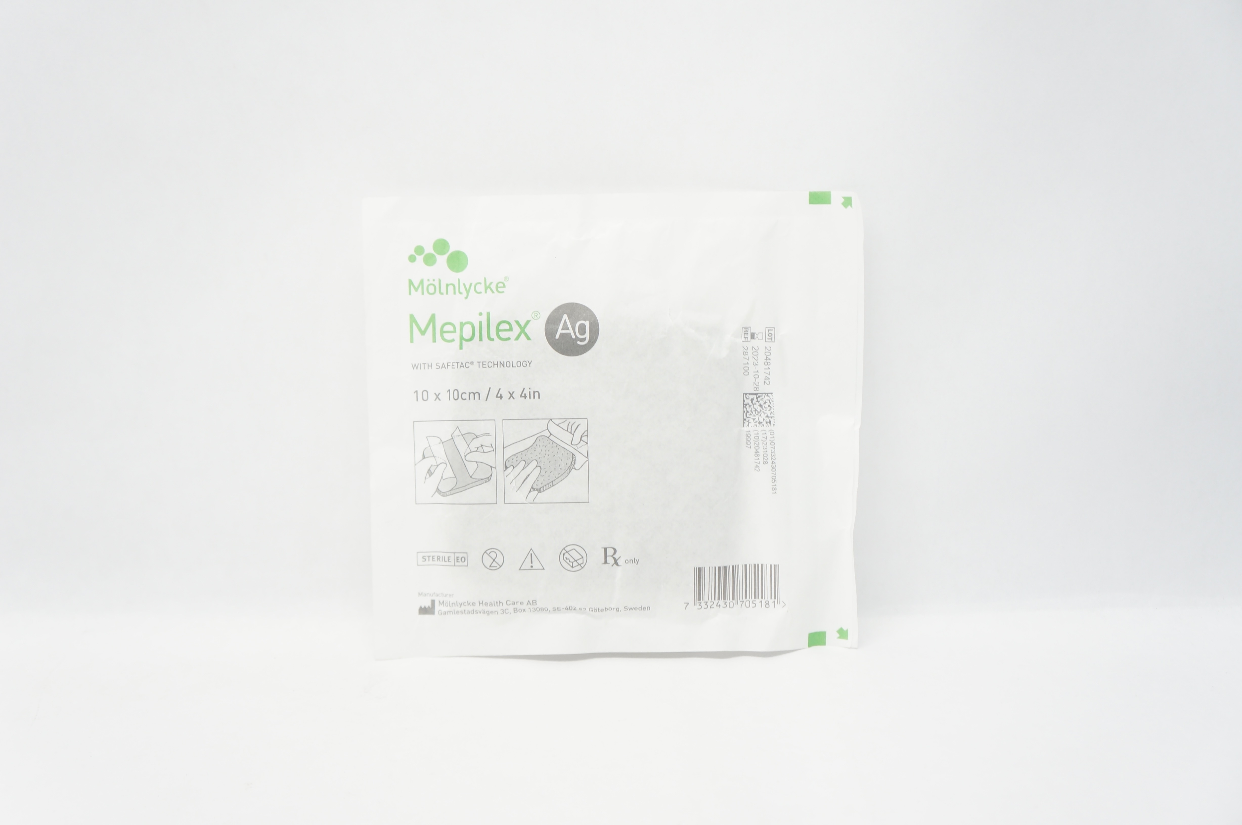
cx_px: 621
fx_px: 1344
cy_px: 412
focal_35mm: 39
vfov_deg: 34.1
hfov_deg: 49.6
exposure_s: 1/80
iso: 400
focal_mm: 26
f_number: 4
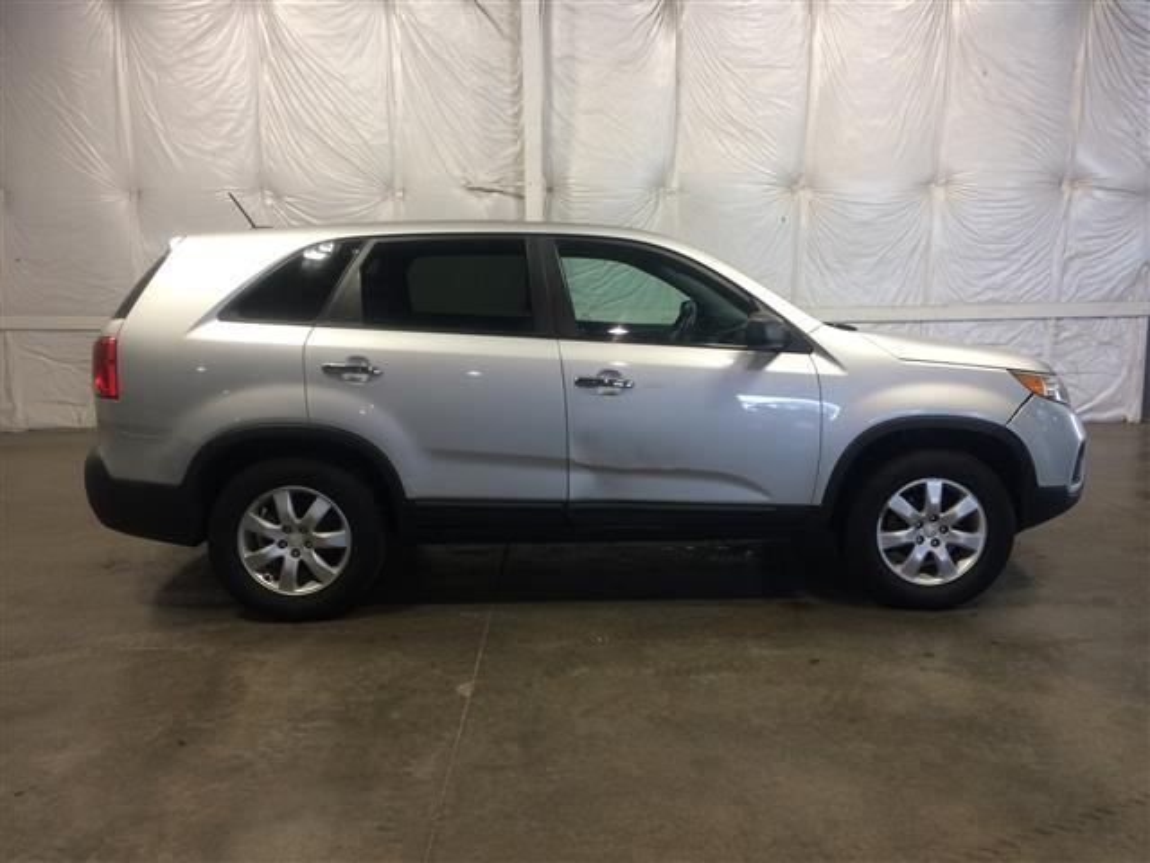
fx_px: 963
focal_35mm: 29
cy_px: 432
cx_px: 575
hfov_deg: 61.7
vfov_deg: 48.2
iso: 50
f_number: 2.2
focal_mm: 4.15
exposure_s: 1/30
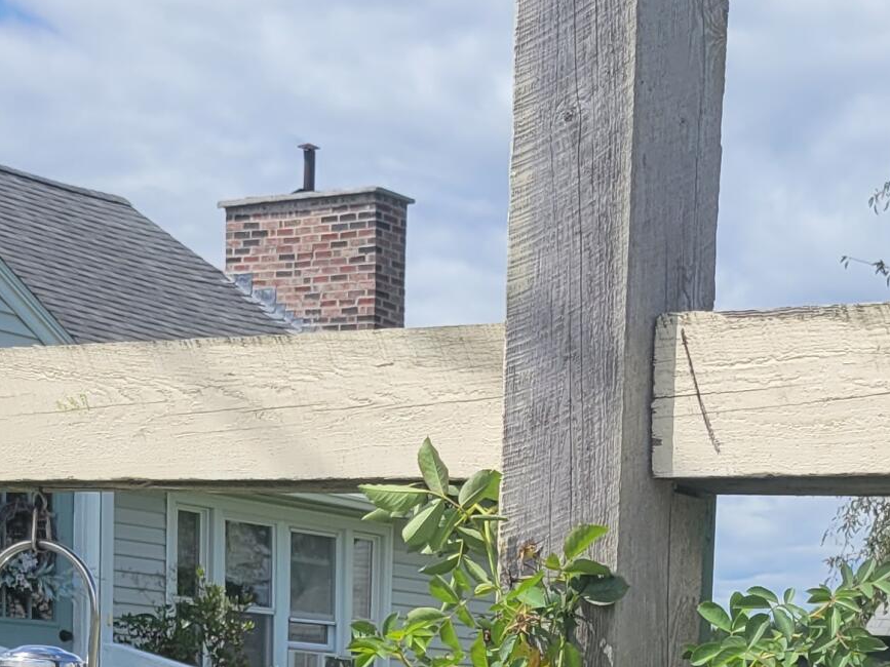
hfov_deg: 21.3
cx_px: 799
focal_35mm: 90
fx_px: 2314
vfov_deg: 15.0
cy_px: 1067
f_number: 1.8
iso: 40
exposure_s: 1/2723
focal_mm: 5.4
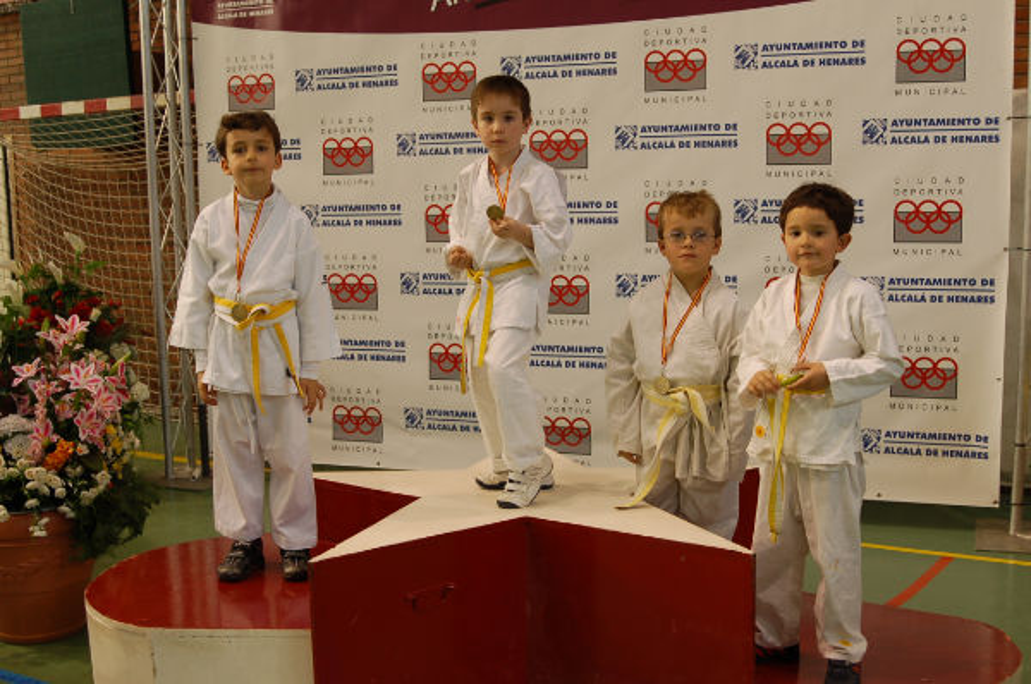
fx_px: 1201
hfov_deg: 46.5
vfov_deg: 31.8
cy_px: 342
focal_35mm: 42
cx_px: 516
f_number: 4
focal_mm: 28
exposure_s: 1/50
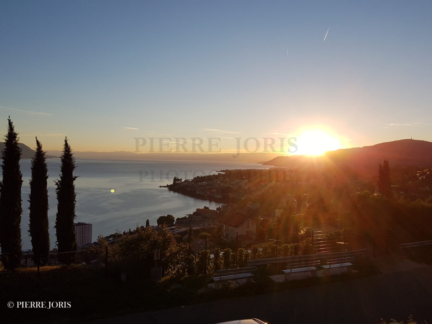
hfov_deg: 67.3
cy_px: 162
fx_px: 324
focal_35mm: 26
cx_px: 216
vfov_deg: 53.1
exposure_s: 1/1708
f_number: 1.7
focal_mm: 4.2
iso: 40
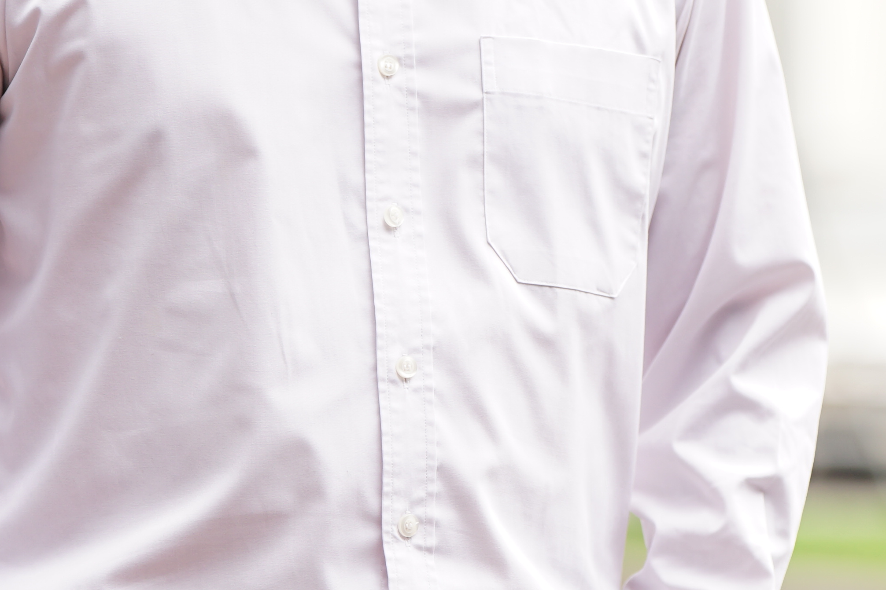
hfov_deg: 6.2
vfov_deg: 4.1
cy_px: -121
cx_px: 682
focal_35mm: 331
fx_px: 8145
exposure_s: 1/320
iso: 160
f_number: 2.8
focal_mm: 111
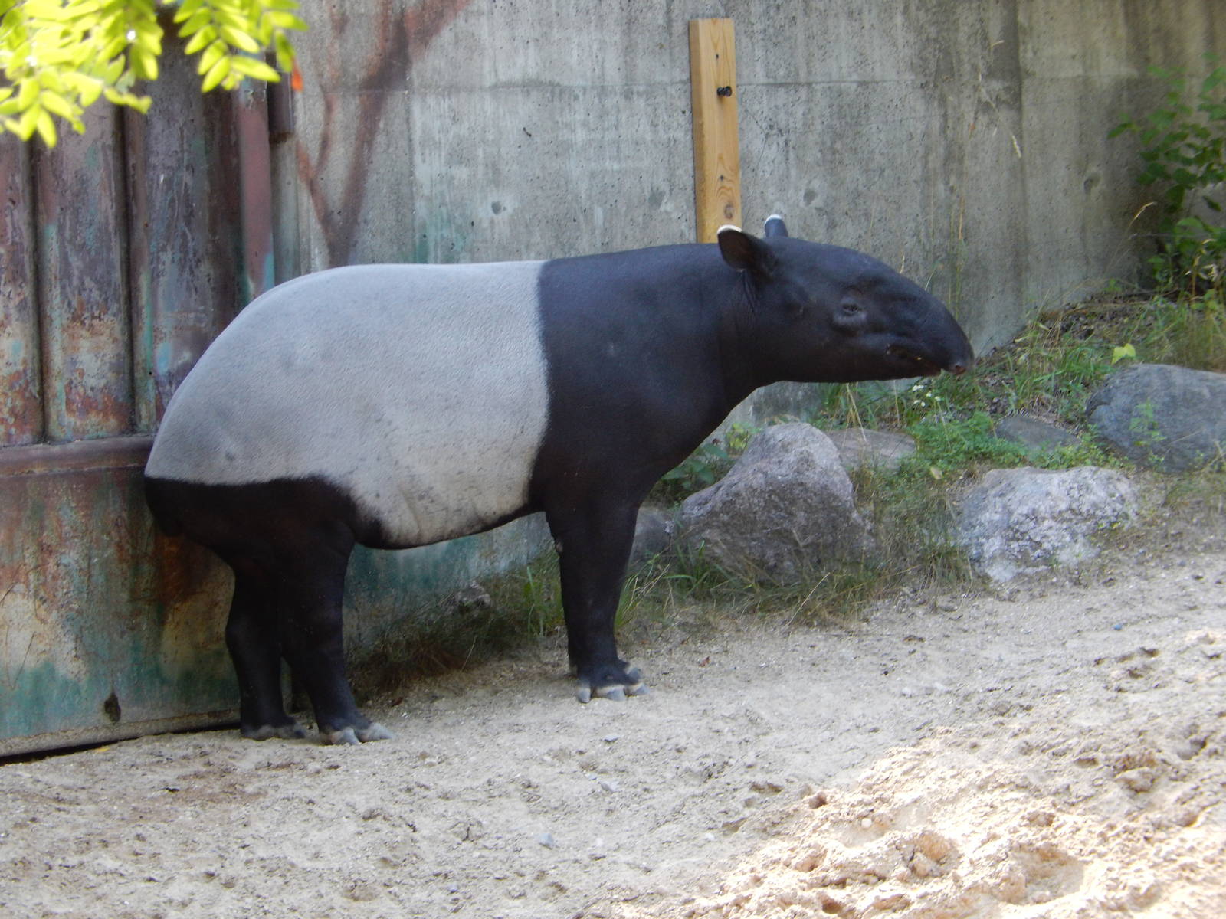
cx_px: 613
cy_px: 460
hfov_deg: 11.7
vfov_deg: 8.8
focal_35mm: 169
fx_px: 5985
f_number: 5.7
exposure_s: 1/30
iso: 250
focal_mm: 30.3
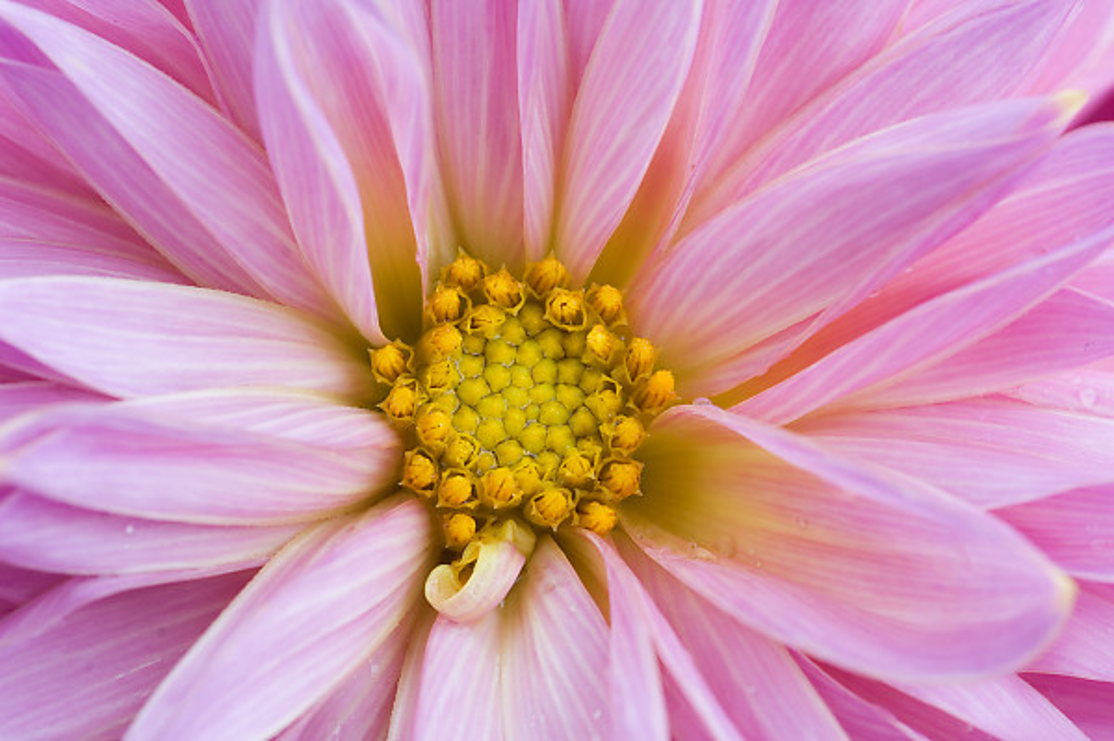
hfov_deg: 13.1
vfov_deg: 8.7
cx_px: 557
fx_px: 4870
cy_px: 370
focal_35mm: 158
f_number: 11
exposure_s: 1/2
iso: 100
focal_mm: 105
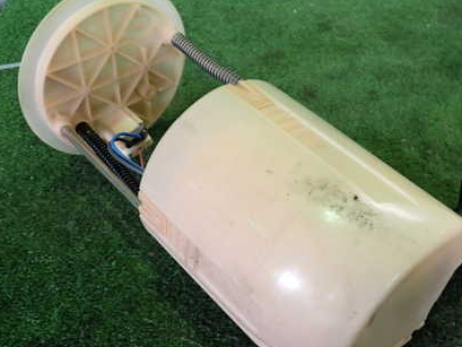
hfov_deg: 42.9
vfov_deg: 32.9
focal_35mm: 44
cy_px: 193
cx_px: 252
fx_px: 587
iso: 250
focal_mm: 5.4
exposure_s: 1/30
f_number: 2.3
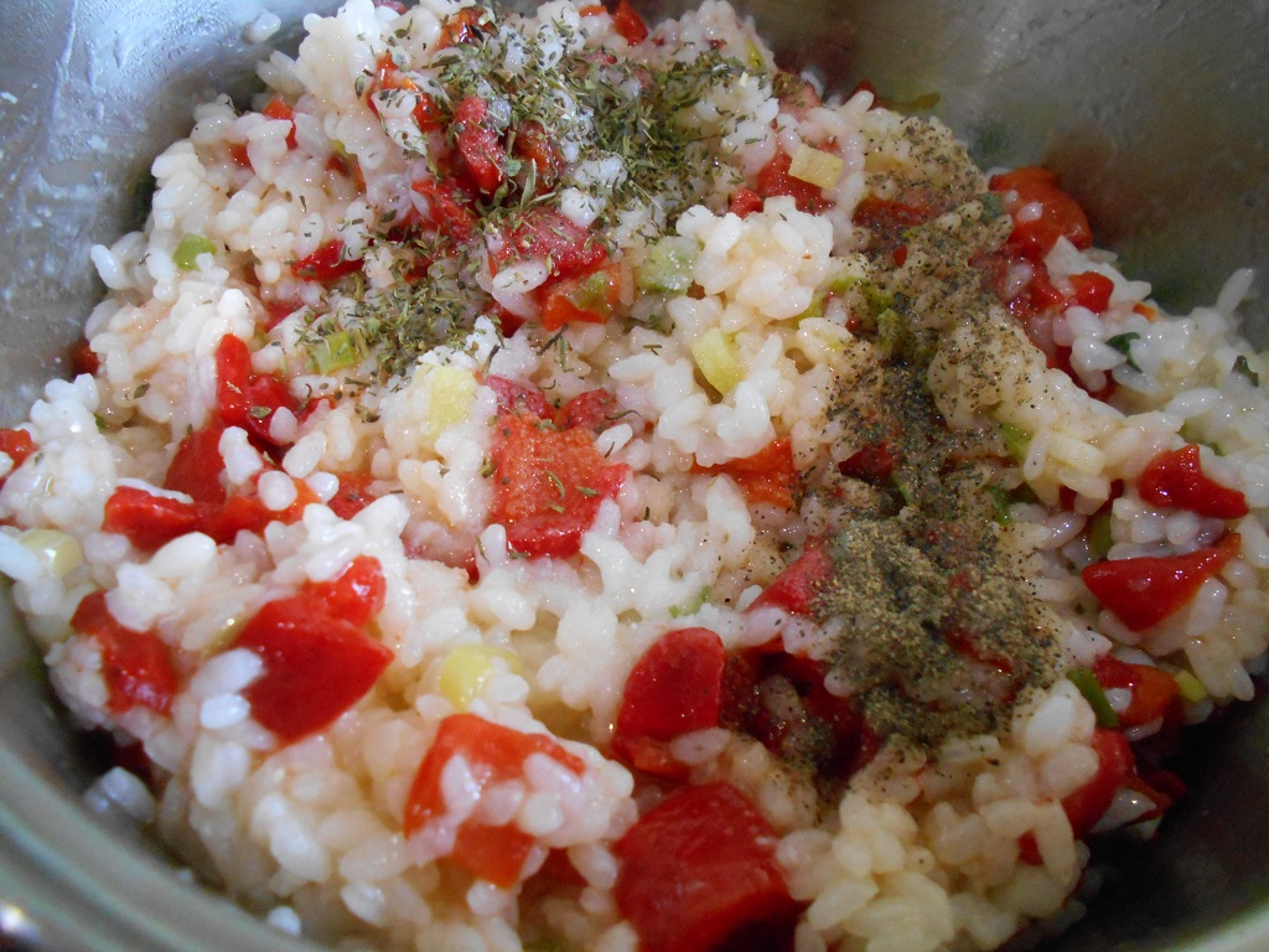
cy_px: 476
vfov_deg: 53.1
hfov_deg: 67.3
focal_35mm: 26
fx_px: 953
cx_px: 634
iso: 800
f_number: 3.2
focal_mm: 4.6
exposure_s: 1/40
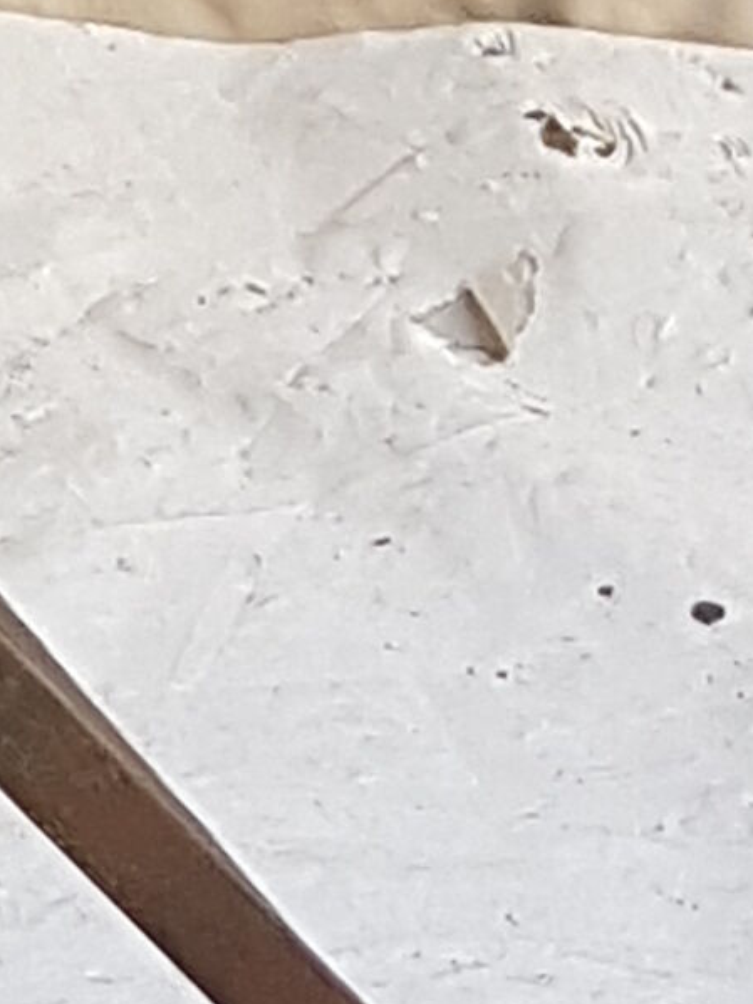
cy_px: -1212
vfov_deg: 10.2
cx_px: -1358
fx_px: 5077
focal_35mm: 175
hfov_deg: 7.6
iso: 64
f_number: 1.7
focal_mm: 4.2
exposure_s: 1/100
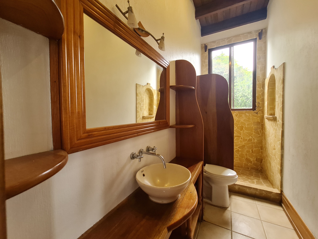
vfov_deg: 89.9
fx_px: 119
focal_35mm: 13
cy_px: 120
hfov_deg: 106.2
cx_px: 159
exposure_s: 1/60
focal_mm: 2.2
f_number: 2.2
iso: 320
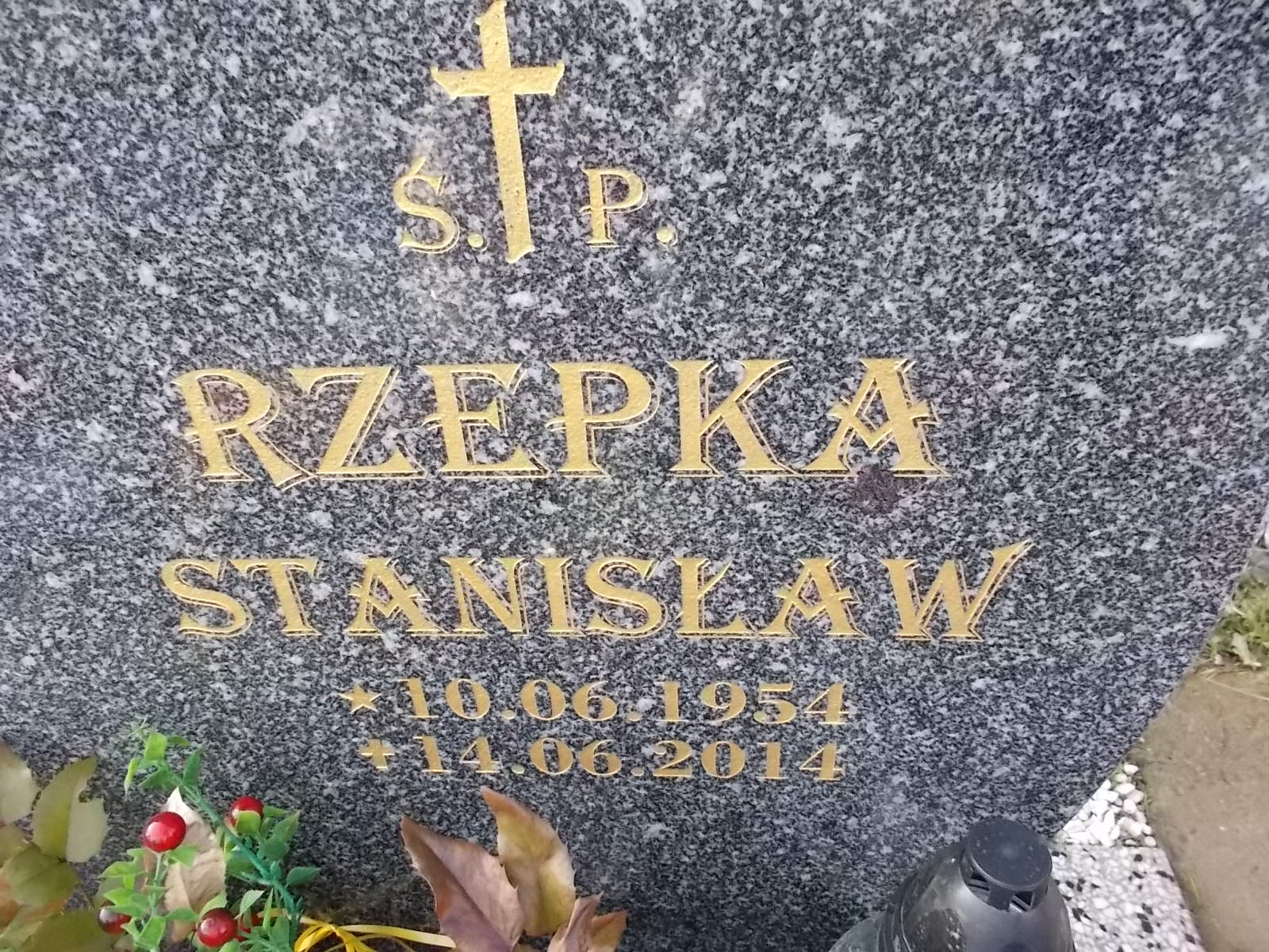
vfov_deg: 53.1
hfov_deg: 67.3
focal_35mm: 26
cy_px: 476
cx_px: 634
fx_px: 953
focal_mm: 4.6
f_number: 3.2
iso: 400
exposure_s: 1/320
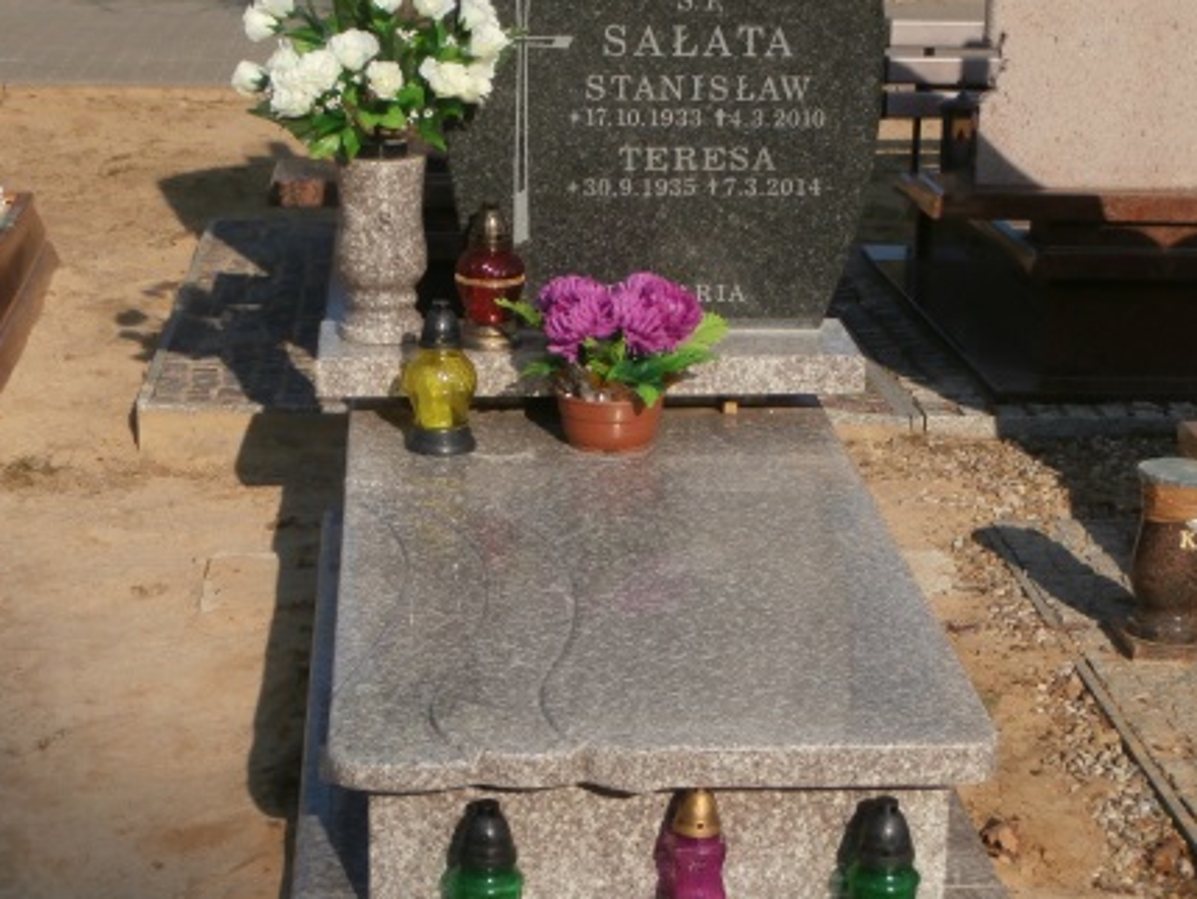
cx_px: 675
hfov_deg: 23.0
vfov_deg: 17.4
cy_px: 483
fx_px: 2940
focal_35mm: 85
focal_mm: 10.11
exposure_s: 1/800
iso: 100
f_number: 4.5
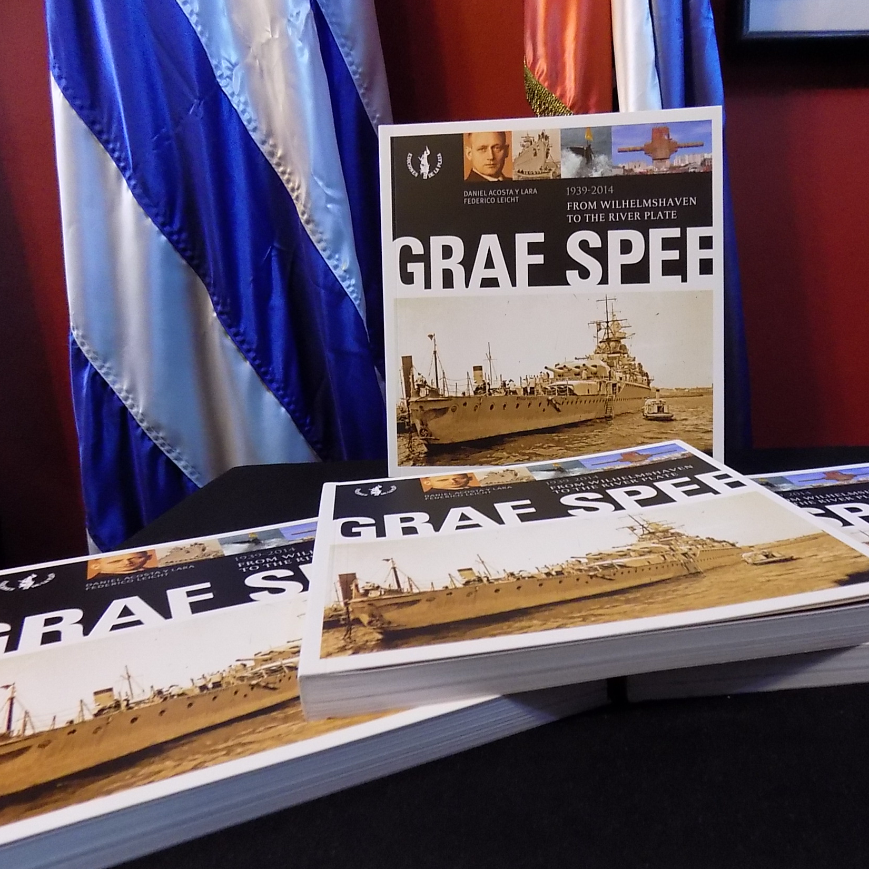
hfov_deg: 57.0
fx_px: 795
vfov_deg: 57.3
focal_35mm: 28
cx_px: 509
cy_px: 448
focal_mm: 4
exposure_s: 1/15
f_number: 3.1
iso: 400
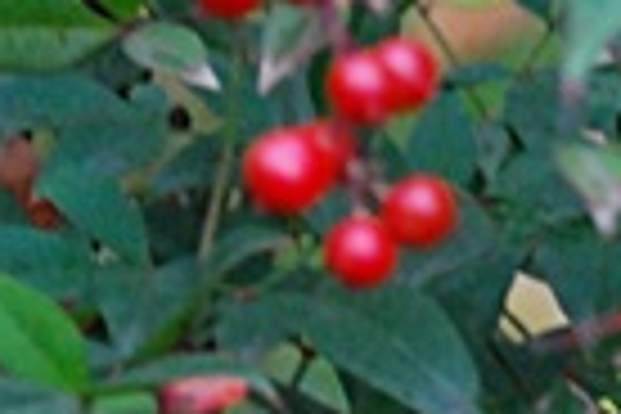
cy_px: -360
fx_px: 7814
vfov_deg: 3.0
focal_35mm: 453
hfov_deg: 4.5
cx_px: -225
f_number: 5
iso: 800
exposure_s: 1/30
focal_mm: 52
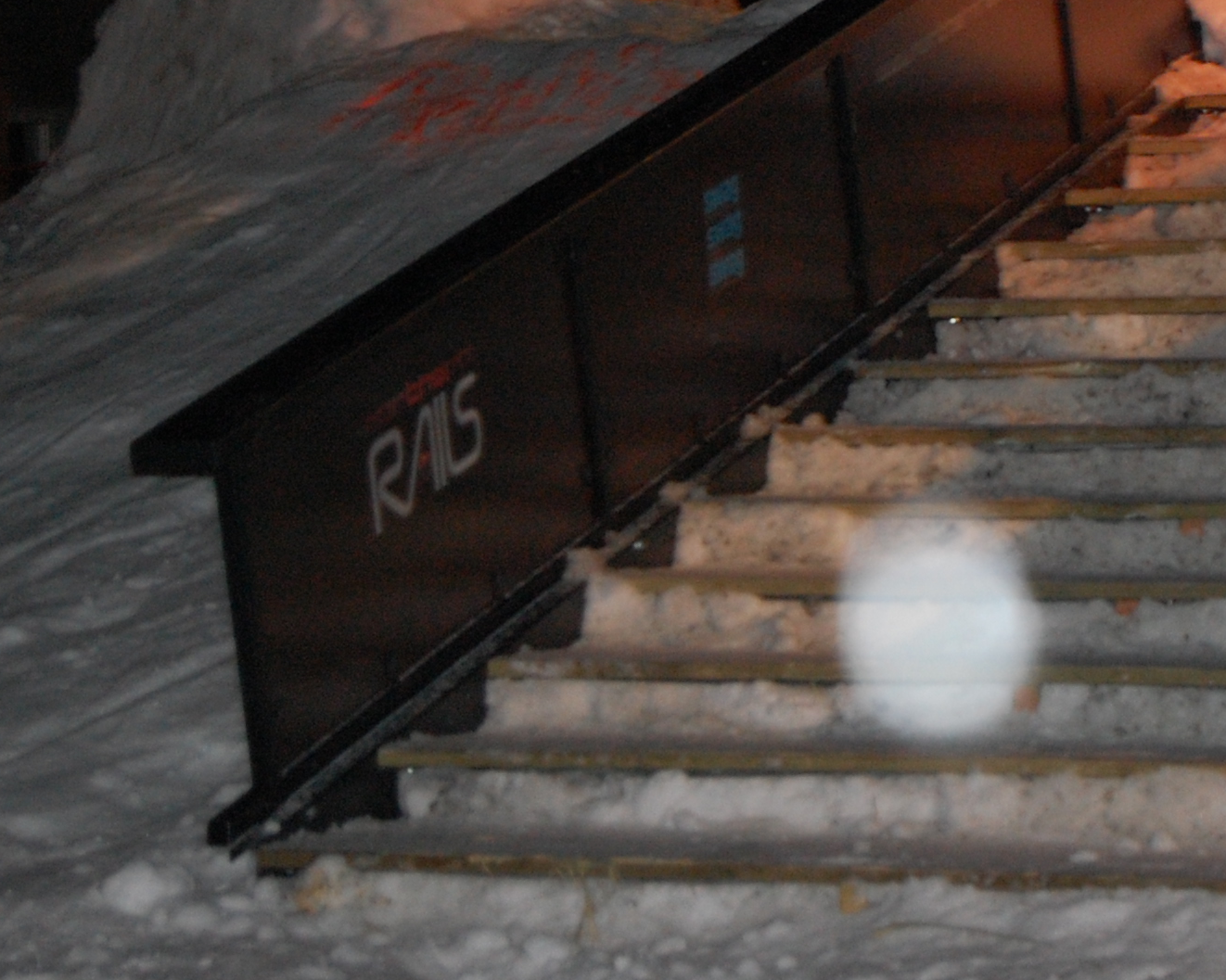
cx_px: 1205
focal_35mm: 176
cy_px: 143
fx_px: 6387
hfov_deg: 10.9
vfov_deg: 8.8
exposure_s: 1/60
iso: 1100
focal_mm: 55
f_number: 5.6
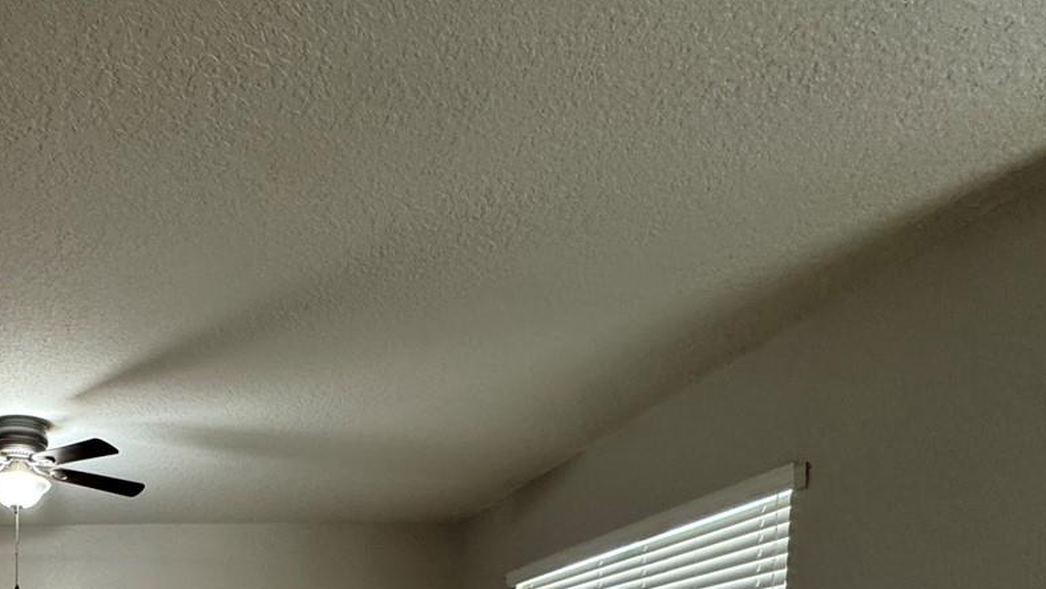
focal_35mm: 31
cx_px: 54
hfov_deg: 52.7
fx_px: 860
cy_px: 767
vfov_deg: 30.0
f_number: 2.2
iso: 250
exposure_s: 1/60
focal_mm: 2.22
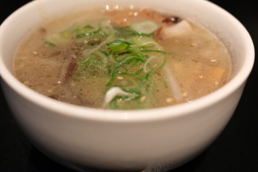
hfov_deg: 53.0
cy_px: 81
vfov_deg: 36.9
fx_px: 258
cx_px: 112
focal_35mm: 36
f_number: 3.1
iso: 3200
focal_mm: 20.2
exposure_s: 1/125
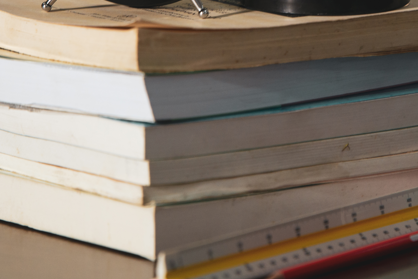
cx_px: 238
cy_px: -4
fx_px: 6690
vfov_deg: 2.4
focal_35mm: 576
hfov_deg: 3.6
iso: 400
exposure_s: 1/250
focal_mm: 200
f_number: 2.8
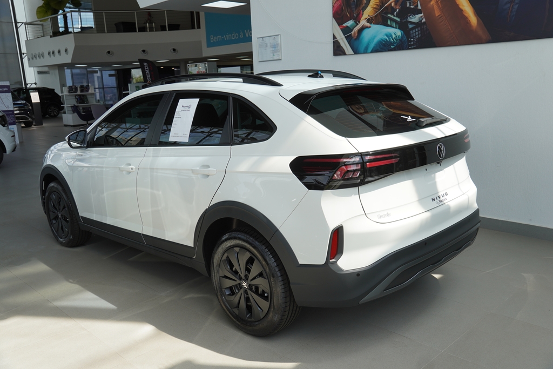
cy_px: 184
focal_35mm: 33
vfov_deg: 40.0
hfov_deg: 57.2
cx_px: 276
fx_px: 507
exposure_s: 1/320
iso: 100
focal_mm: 22
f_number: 4.5
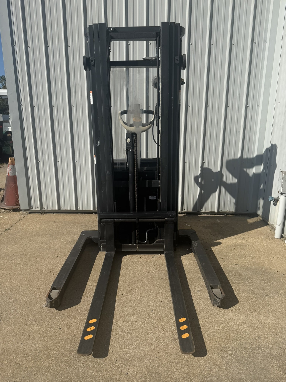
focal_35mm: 24
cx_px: 143
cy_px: 191
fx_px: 264
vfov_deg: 71.6
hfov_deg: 56.8
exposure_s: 1/6410
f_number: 1.78
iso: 80
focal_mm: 6.76
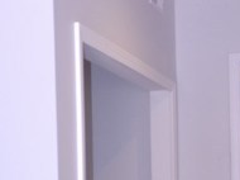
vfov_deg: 13.6
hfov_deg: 18.6
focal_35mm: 105
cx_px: 51
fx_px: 727
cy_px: 223
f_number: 4.5
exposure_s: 1/60
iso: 250
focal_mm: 18
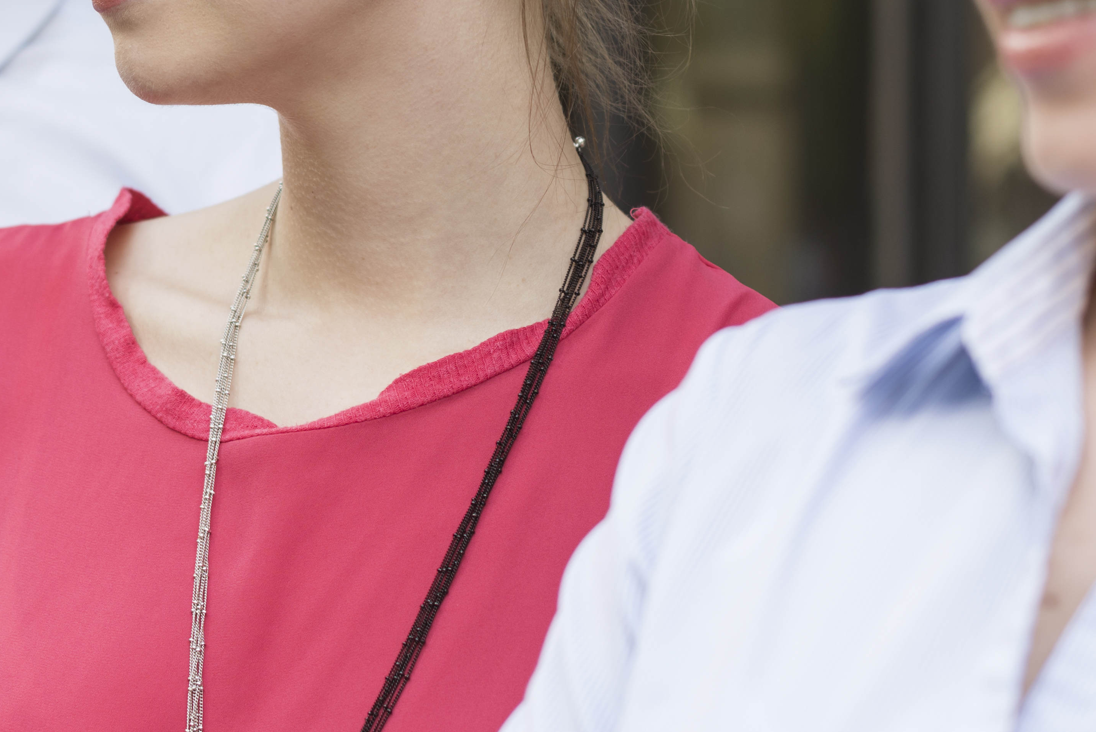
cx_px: 334
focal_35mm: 129
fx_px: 3928
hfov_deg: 15.8
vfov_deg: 10.6
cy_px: 291
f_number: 2.8
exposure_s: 1/160
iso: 100
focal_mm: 50
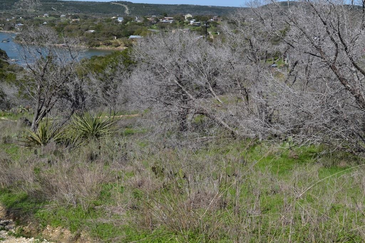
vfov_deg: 29.9
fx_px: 456
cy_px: 122
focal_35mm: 45
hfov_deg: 43.6
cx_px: 182
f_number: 11
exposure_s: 1/500
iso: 400
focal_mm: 30
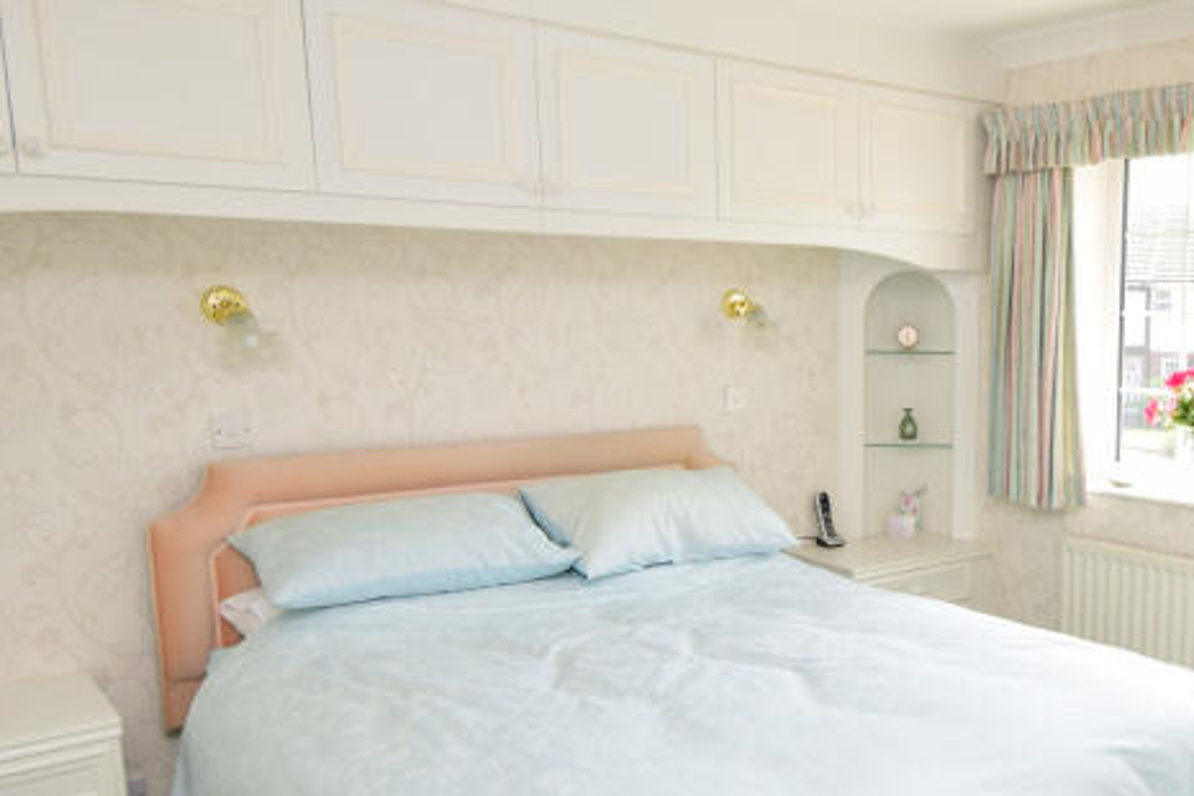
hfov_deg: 53.3
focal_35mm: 33
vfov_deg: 39.7
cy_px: 505
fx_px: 1094
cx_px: 960
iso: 400
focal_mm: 10
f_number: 9
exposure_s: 1/80
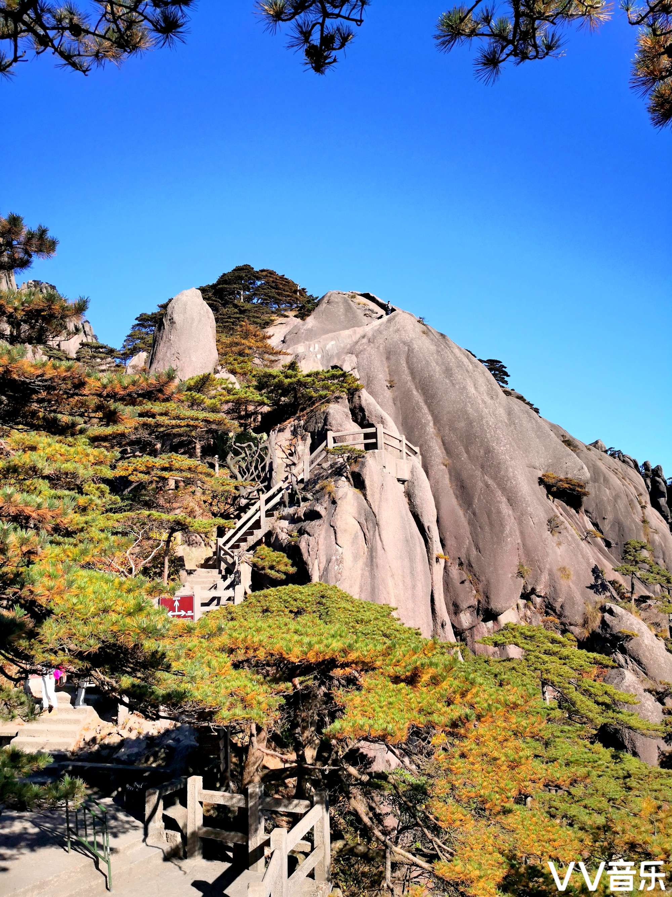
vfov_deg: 65.3
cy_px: 448
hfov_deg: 51.4
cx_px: 336
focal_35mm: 27
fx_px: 699
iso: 50
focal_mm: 3.95
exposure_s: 1/2000
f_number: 1.6
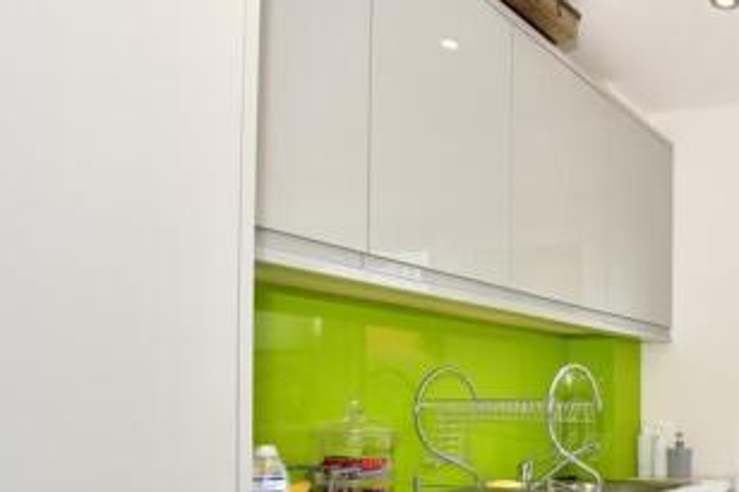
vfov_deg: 38.7
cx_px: 765
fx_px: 657
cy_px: 426
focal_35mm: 32
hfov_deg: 47.1
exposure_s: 1/10
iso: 400
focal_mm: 10
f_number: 8
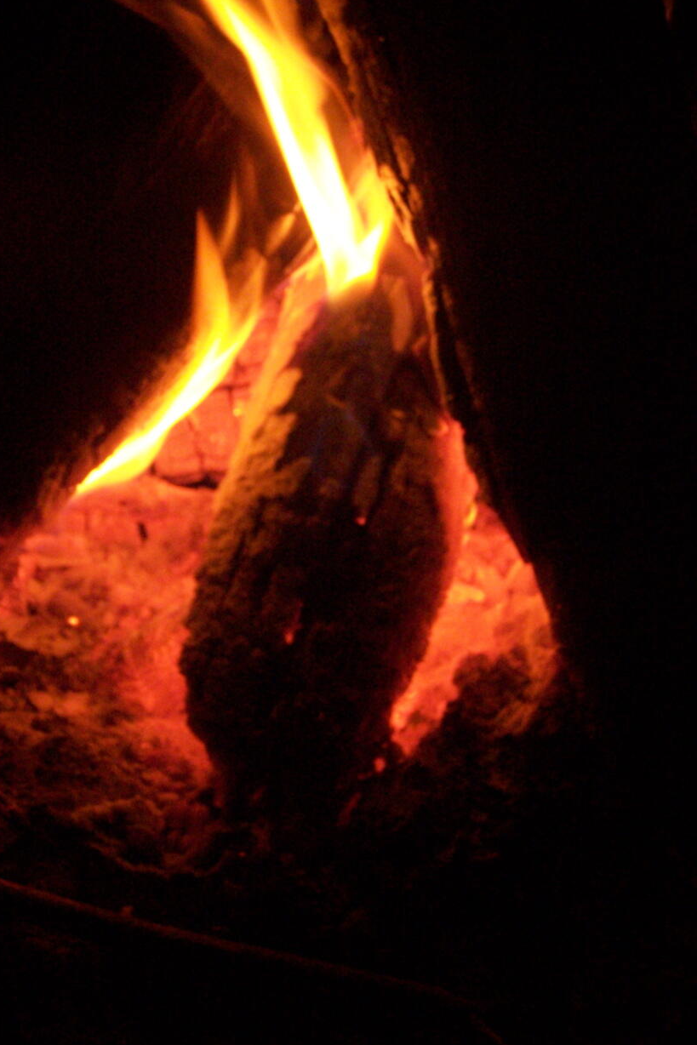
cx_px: 303
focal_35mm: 74
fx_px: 2148
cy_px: 508
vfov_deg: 27.3
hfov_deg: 18.4
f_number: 3.2
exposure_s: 1/60
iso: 400
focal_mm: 10.7
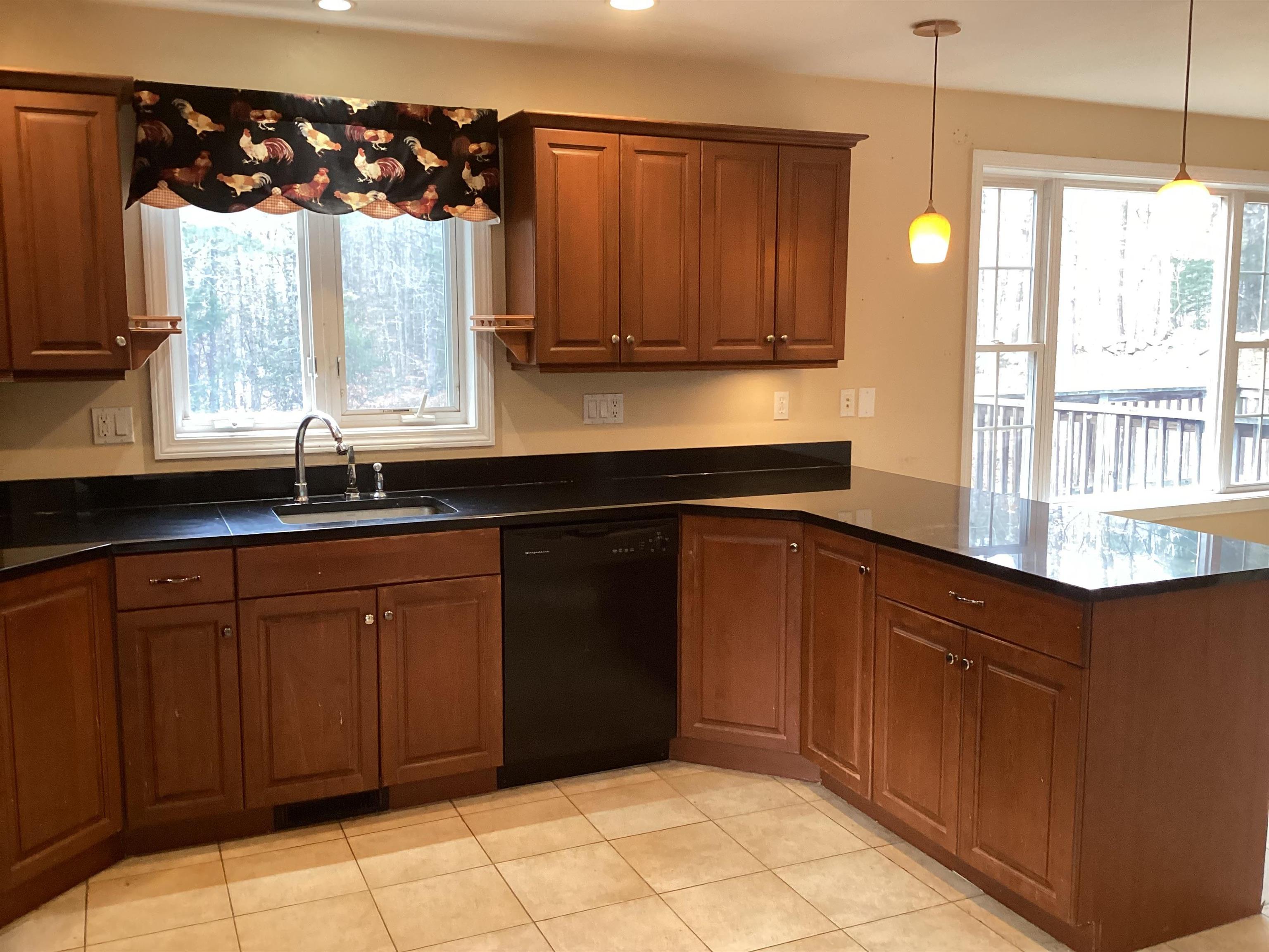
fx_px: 1136
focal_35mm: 31
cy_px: 476
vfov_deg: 45.4
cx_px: 634
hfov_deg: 58.4
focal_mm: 3.3
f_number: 2.4
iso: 200
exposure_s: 1/60
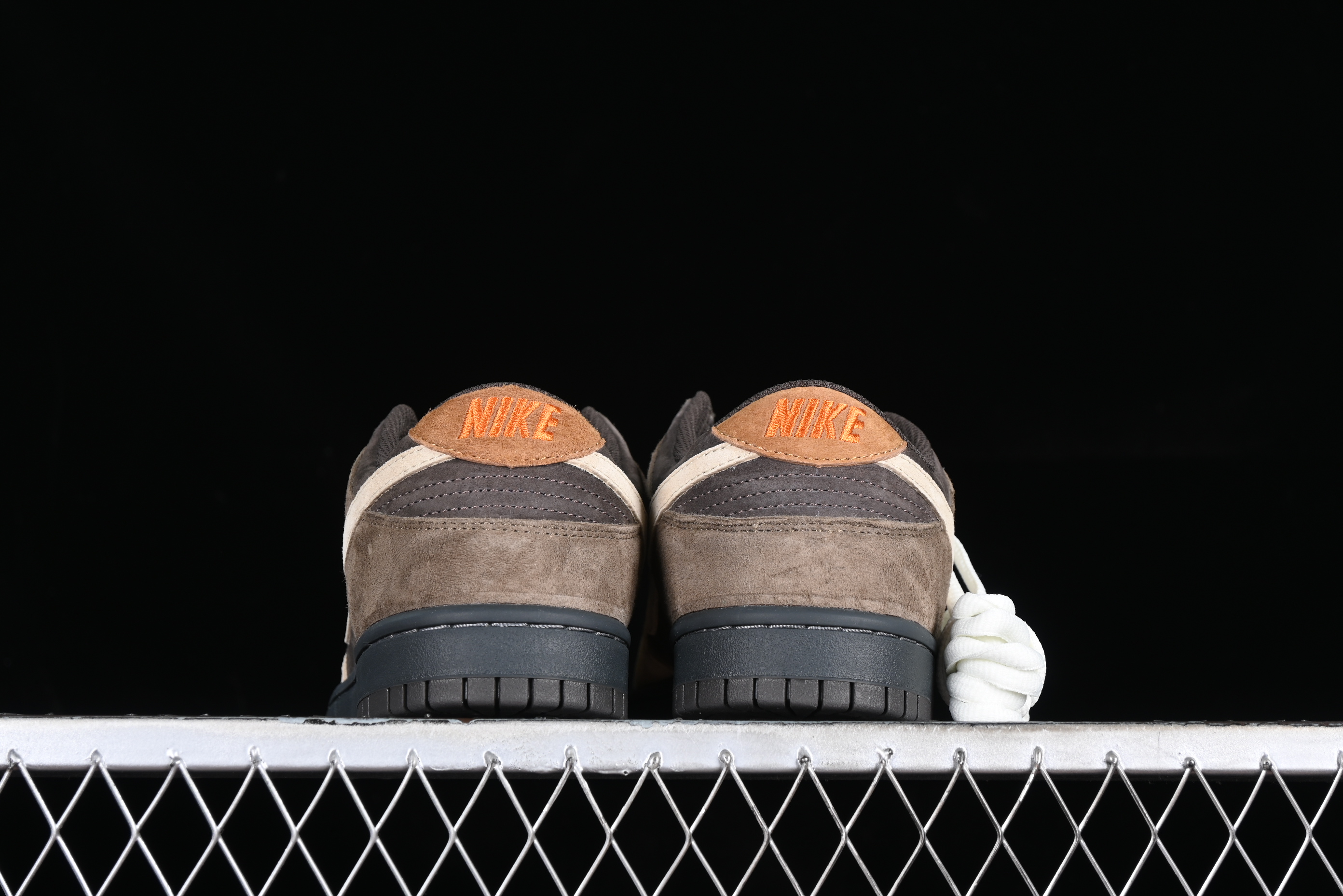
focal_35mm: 75
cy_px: 448
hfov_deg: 27.0
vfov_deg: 18.2
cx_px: 672
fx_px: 2798
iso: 160
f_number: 6.3
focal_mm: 50
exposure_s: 1/60
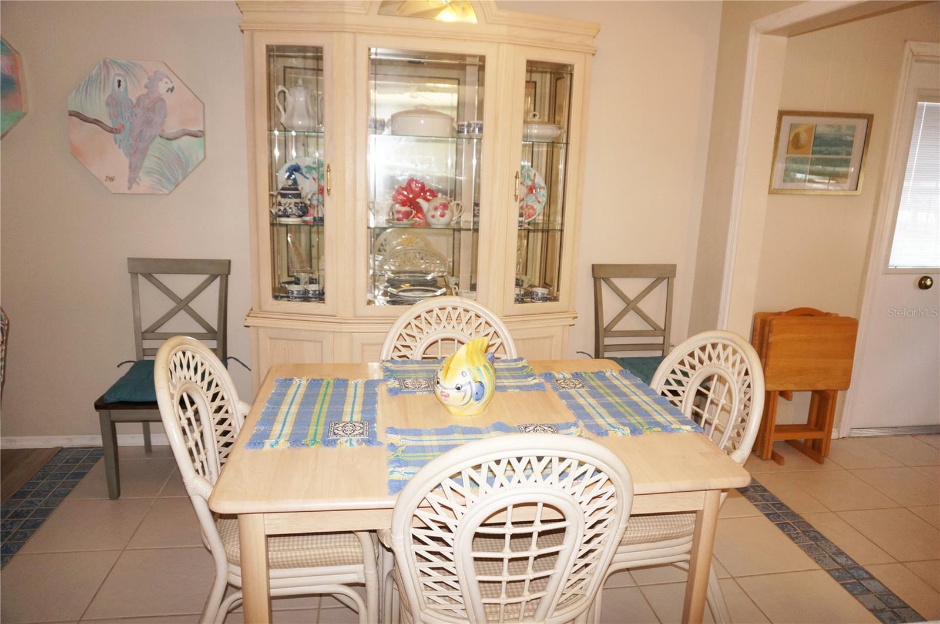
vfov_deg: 53.0
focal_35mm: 24
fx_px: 626
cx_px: 470
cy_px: 312
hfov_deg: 73.8
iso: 640
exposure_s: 1/160
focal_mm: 16
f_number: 4
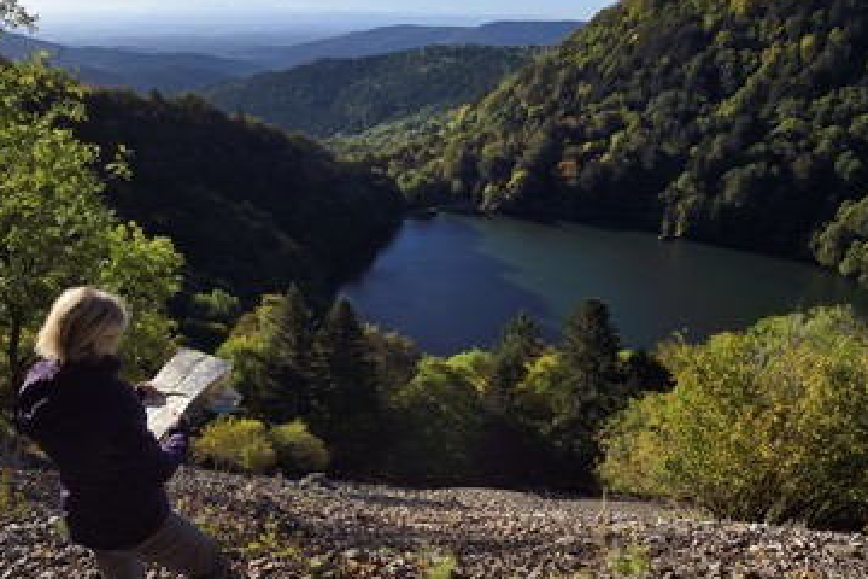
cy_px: 268
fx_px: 675
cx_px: 470
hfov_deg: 65.4
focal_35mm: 28
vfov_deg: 46.4
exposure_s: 1/250
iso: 400
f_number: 14
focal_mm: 24
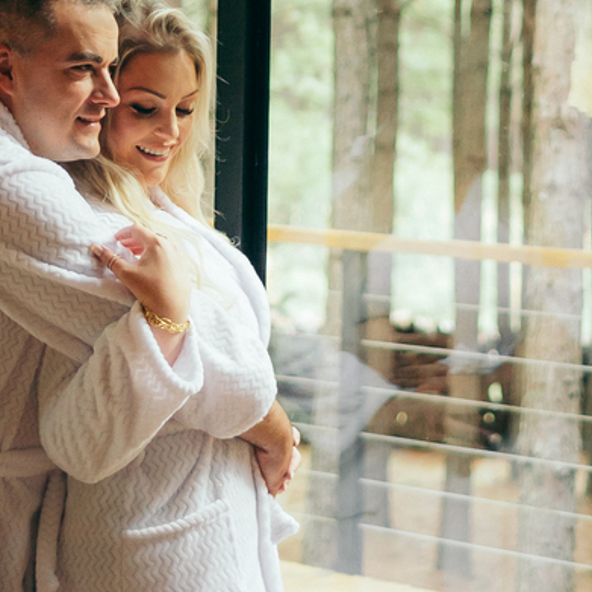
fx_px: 2651
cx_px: 407
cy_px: -123
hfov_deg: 12.7
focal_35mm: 137
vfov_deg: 12.4
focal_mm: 35
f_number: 2
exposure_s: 1/2000
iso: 640
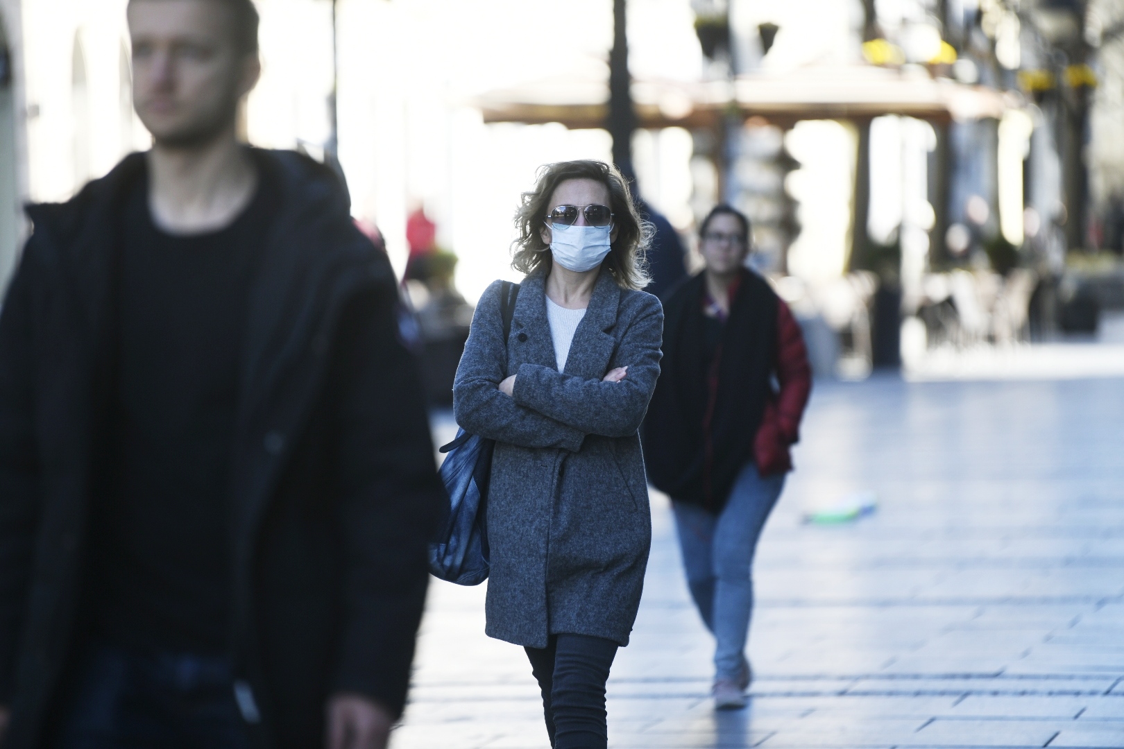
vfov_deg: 6.9
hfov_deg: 10.3
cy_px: 374
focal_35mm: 200
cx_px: 562
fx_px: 6244
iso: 200
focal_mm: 200
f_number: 3.2
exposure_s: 1/400
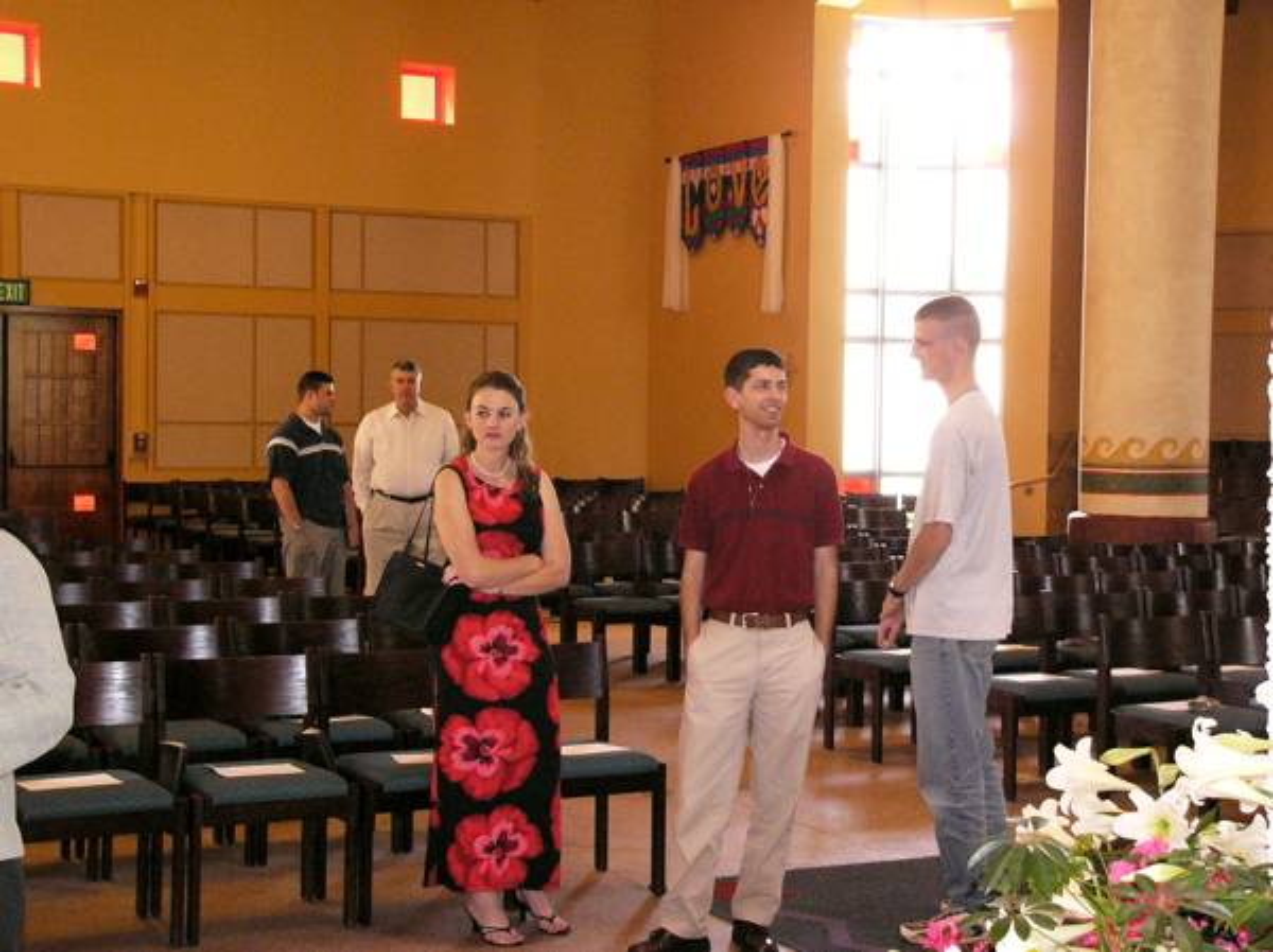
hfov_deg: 32.2
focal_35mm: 60
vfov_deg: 24.4
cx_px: 636
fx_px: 2205
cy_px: 476
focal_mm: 9.9
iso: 400
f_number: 2.8
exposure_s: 1/60
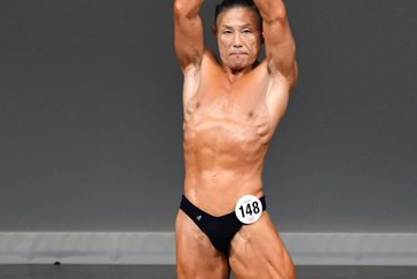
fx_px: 8505
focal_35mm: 734
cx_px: 295
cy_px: 161
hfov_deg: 2.8
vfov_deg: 1.9
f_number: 5.6
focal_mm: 230
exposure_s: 1/400
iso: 4000
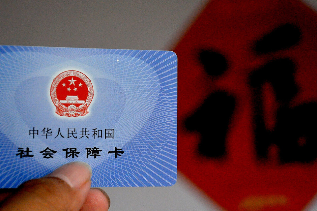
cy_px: 114
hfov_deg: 15.7
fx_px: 1153
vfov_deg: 10.5
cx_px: 140
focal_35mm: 131
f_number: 5.3
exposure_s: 1/80
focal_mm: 70
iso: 800
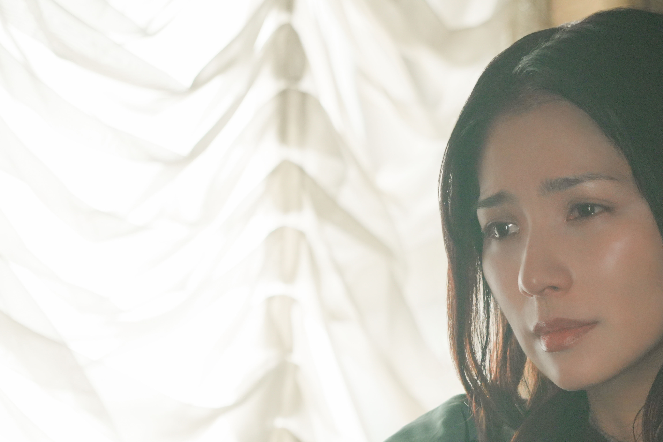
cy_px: 321
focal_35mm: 366
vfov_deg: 3.8
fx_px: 6740
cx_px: 494
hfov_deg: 5.6
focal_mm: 240
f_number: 6.3
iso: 1000
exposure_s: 1/100
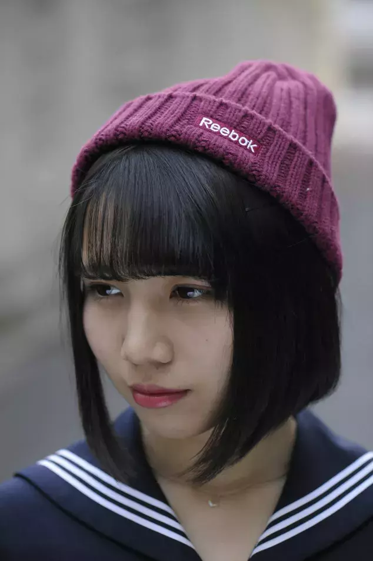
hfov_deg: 13.0
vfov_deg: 19.5
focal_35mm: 105
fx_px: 1634
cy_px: 280
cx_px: 186
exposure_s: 1/250
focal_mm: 105
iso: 1000
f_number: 4.5
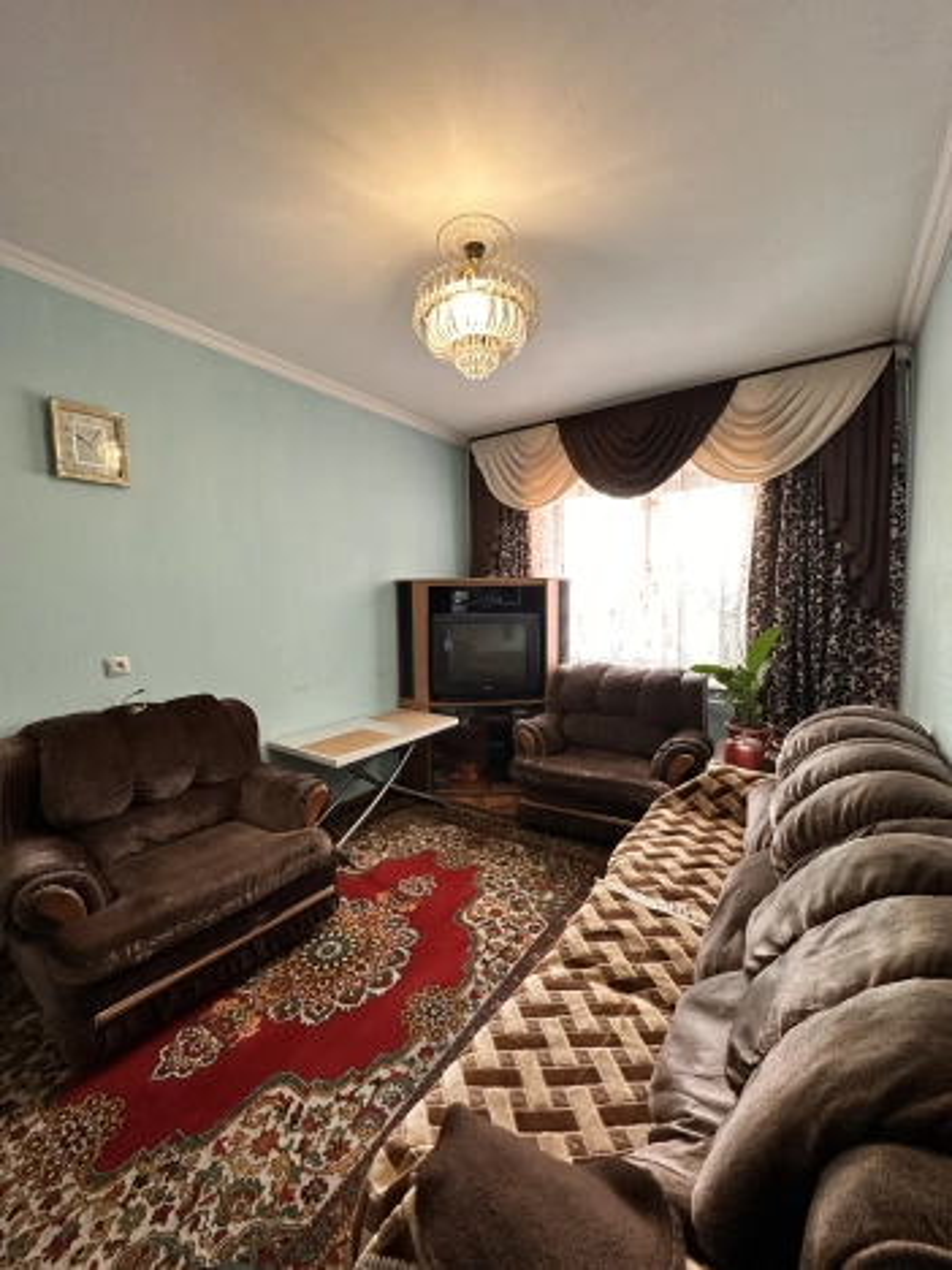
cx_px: 476
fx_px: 513
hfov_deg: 85.7
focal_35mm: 14
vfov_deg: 102.1
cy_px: 635
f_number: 2.2
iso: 200
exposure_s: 1/50
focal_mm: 2.22
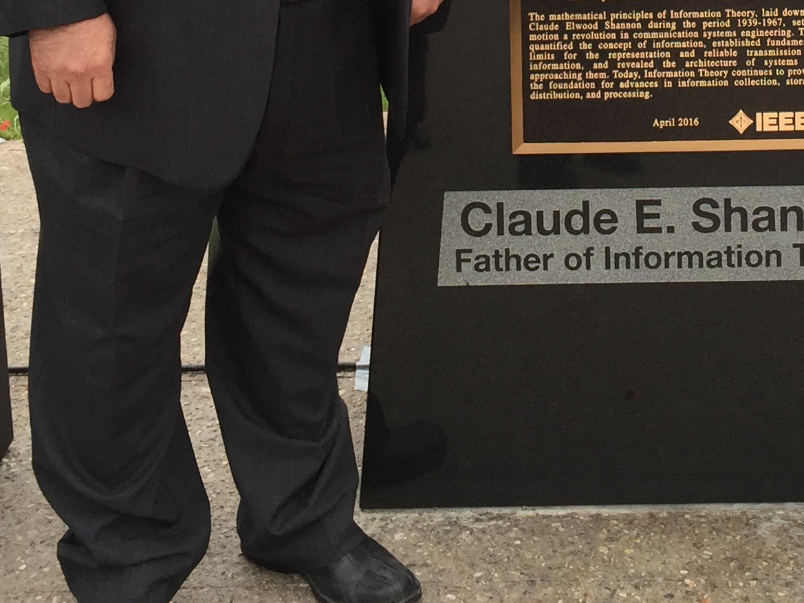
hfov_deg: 23.9
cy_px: -191
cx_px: 588
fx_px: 1881
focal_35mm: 81
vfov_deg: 17.1
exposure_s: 1/373
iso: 32
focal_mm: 4.15
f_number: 2.2
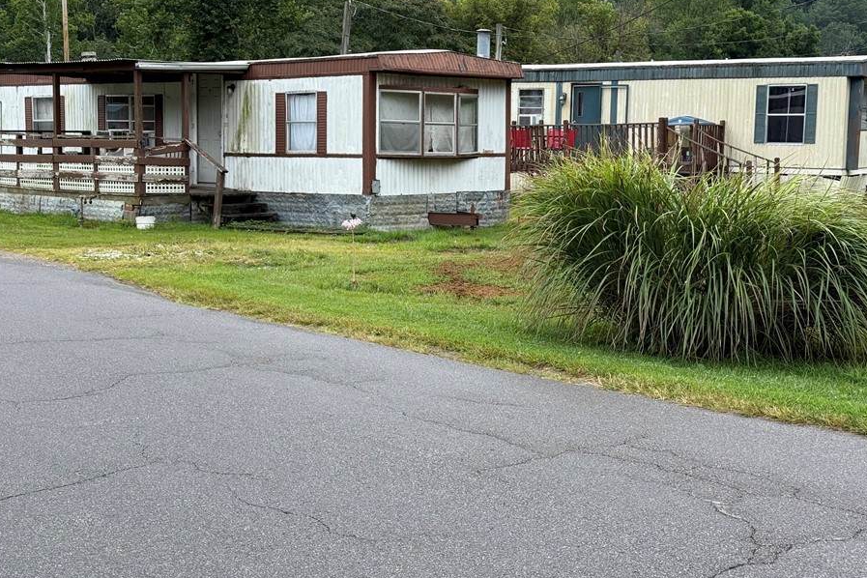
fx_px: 1373
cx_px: 408
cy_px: 265
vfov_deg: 23.8
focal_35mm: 57
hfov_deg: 35.0
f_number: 1.78
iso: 64
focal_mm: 6.76
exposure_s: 1/1403
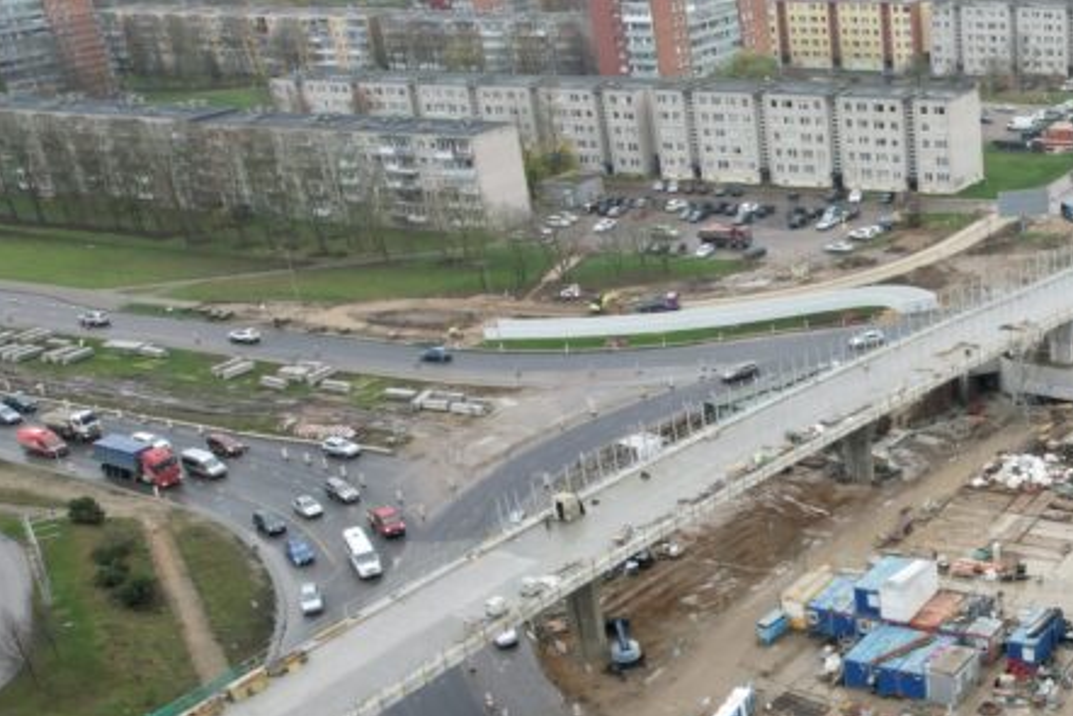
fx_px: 1520
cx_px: 1066
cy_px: 555
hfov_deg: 35.3
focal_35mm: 51
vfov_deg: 26.1
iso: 130
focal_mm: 8.38
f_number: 2.8
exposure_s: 1/100
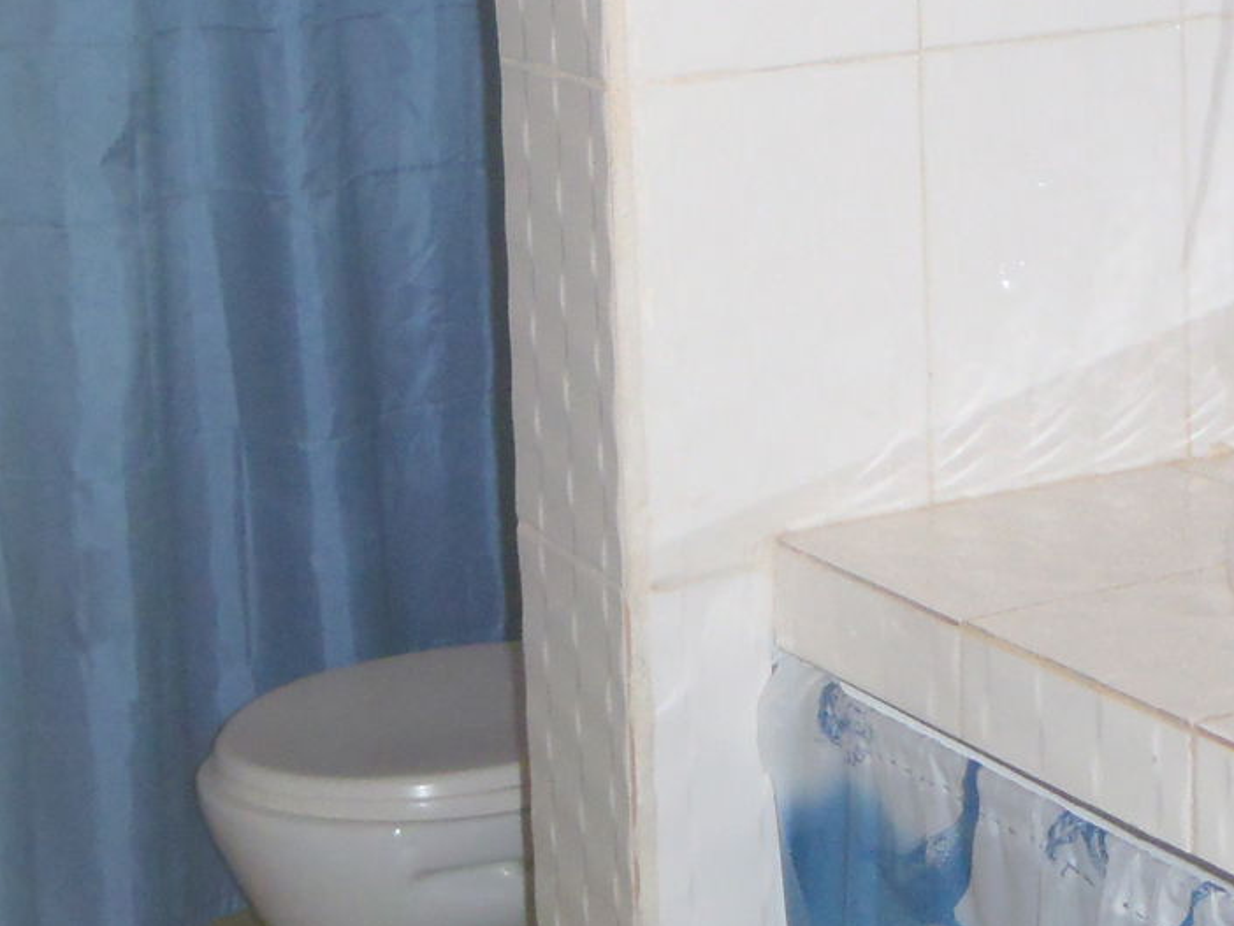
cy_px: 134
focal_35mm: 82
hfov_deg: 23.8
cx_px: 673
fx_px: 2924
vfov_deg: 17.8
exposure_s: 1/40
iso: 400
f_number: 4.1
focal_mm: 6.53
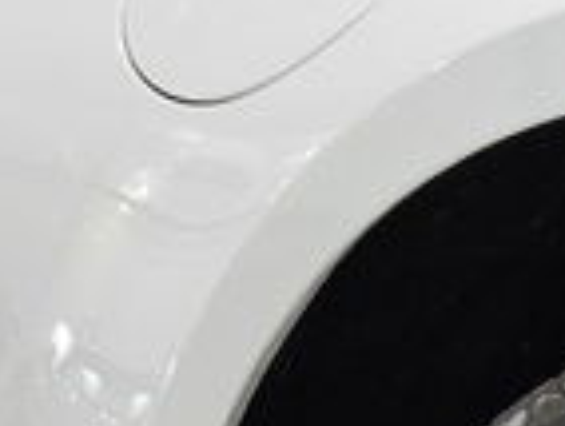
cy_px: 1011
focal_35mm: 124
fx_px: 2027
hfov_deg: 14.1
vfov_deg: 10.4
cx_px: 1007
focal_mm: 5.4
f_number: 1.8
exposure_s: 1/120
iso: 800
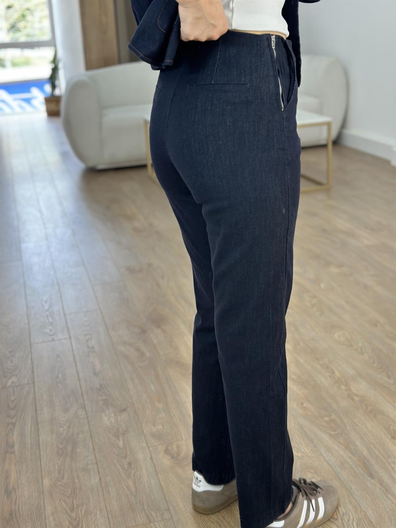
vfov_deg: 39.7
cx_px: 198
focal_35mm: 48
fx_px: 732
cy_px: 264
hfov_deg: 30.3
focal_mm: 6.86
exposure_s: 1/141
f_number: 1.78
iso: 80
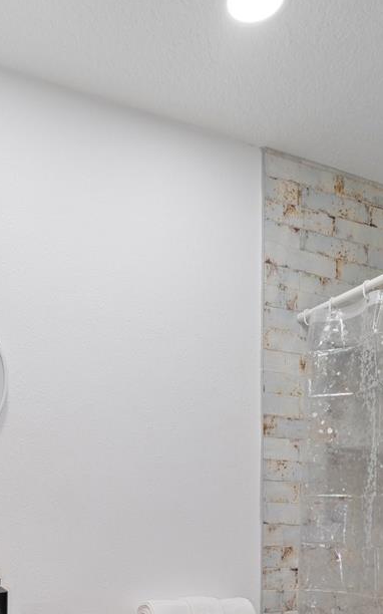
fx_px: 568
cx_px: 106
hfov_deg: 36.6
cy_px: 550
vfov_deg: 50.5
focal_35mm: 34
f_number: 8
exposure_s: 1/2
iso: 320
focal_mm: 17
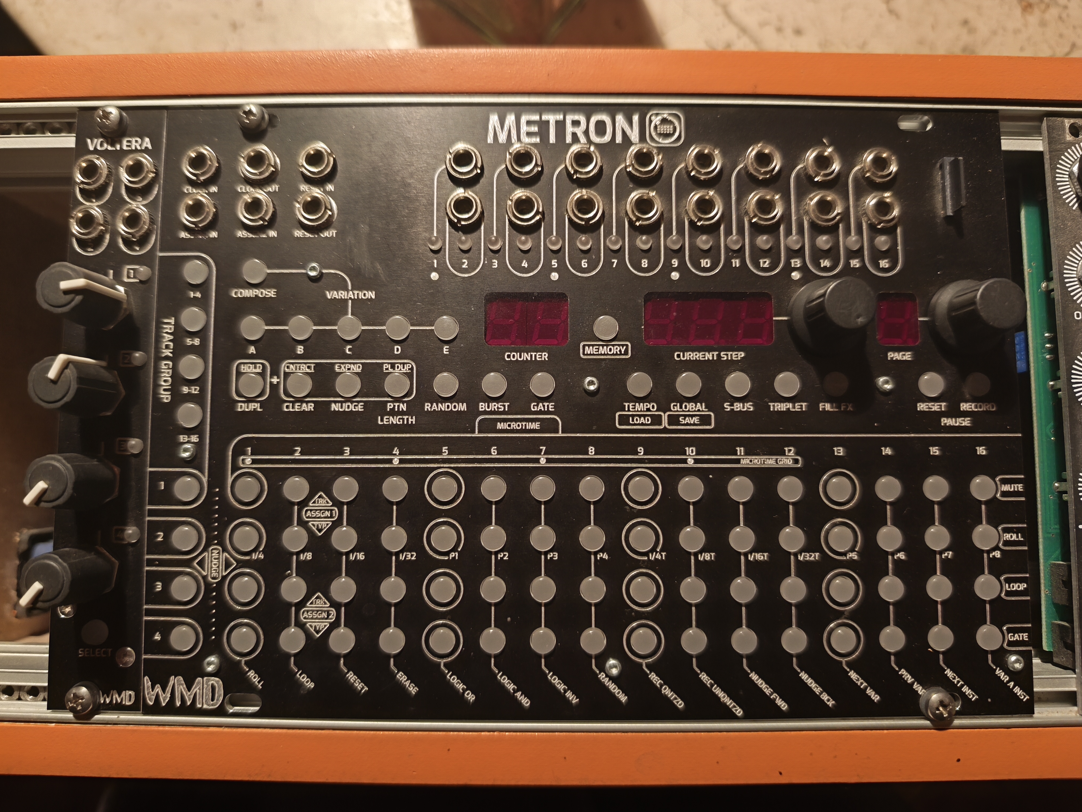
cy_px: 406
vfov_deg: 58.9
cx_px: 541
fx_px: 719
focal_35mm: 23
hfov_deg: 73.9
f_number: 1.65
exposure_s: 1/25
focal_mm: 6.18
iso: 2500
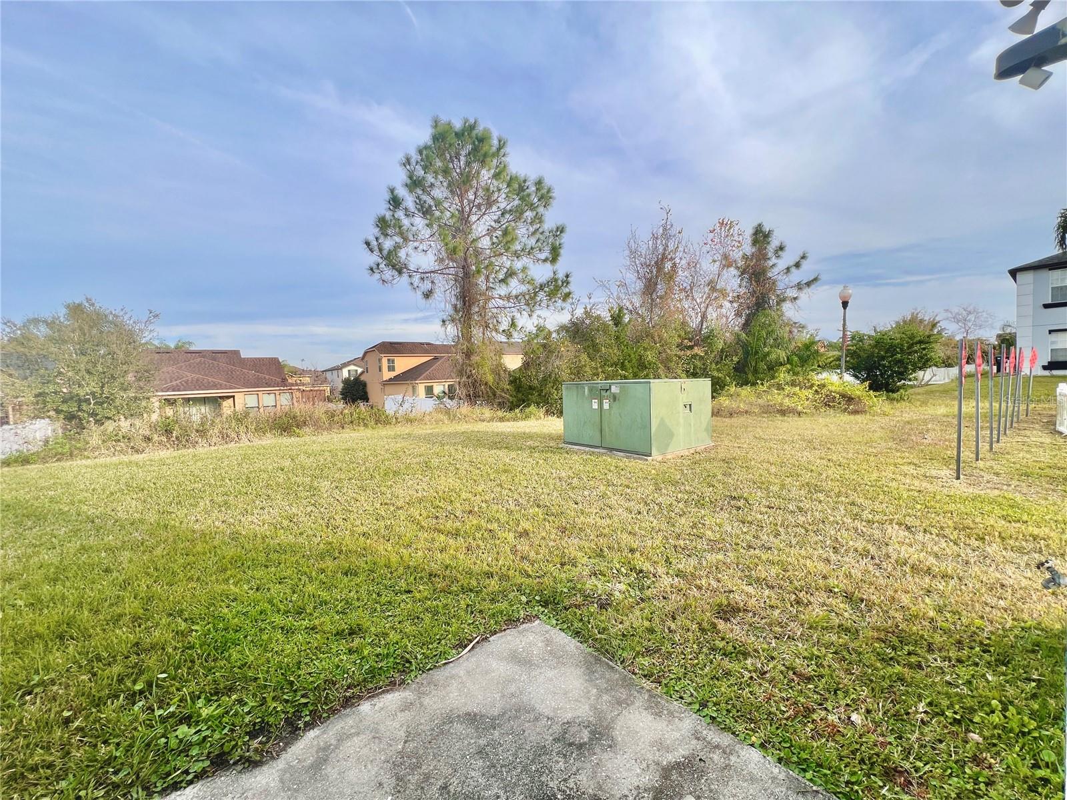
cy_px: 400
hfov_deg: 106.2
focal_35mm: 13
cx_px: 534
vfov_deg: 89.9
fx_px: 401
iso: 32
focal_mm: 1.57
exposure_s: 1/528
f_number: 1.8
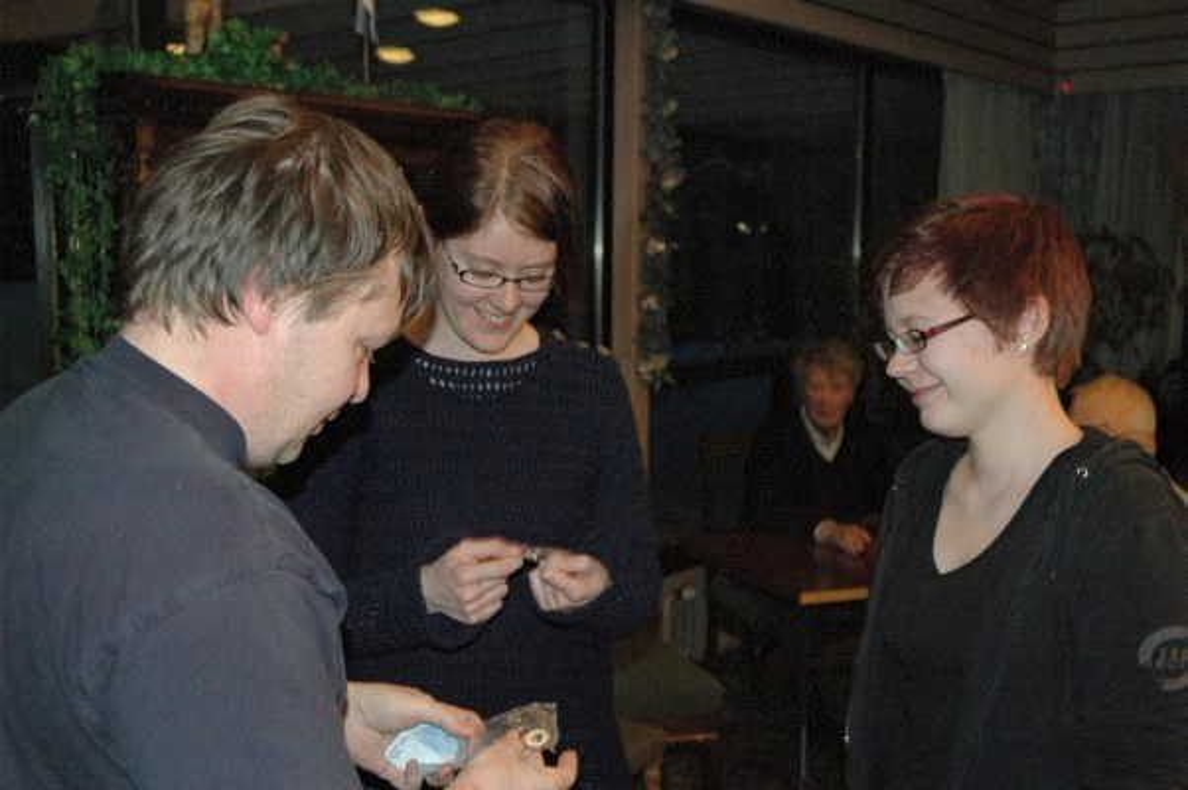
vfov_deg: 30.8
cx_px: 594
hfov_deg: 45.0
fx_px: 1434
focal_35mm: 44
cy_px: 395
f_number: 5
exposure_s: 1/60
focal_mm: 29
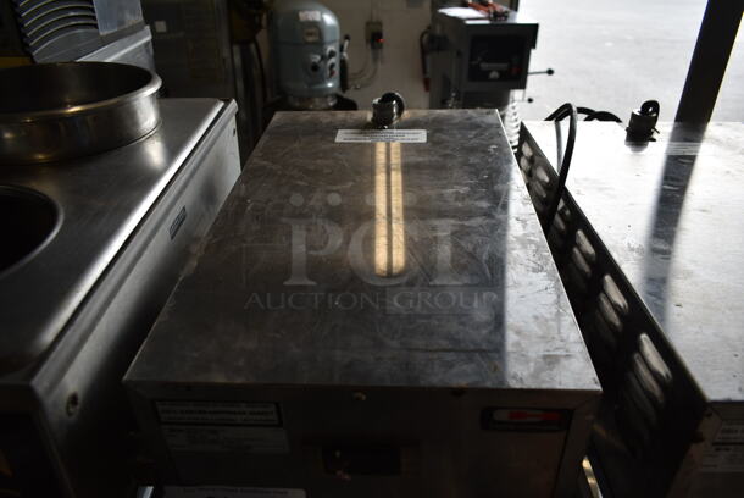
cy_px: 249
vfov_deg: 48.0
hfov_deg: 67.3
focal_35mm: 27
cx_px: 372
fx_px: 559
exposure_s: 1/100
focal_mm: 18
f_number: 5
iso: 100
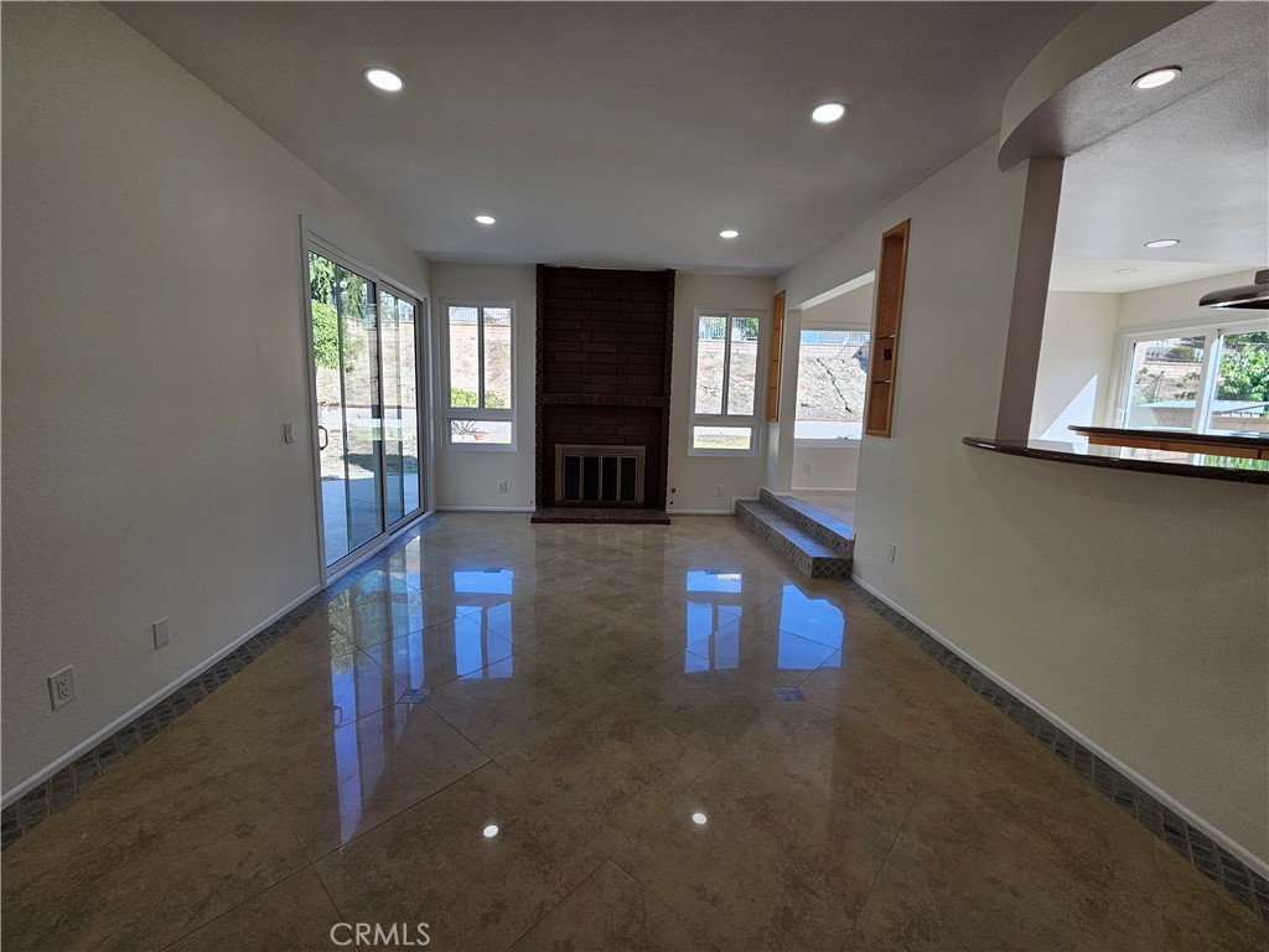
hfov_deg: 106.2
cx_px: 634
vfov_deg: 89.9
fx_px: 477
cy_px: 476
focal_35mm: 13
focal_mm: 2.2
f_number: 2.2
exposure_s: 1/160
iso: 50
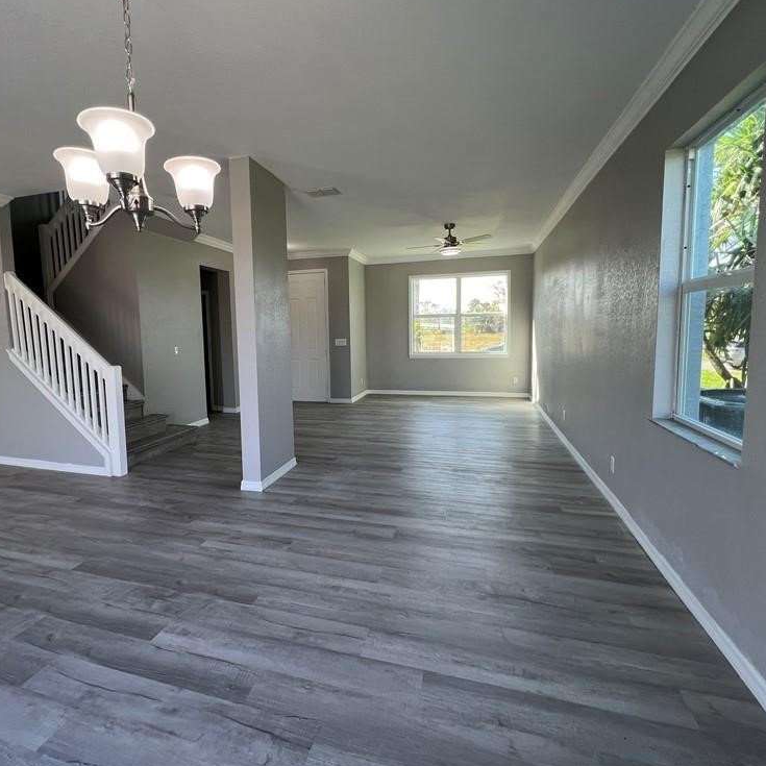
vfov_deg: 87.4
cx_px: 341
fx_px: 401
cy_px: 370
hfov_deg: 87.1
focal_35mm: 16
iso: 50
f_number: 1.8
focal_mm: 1.57
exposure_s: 1/120
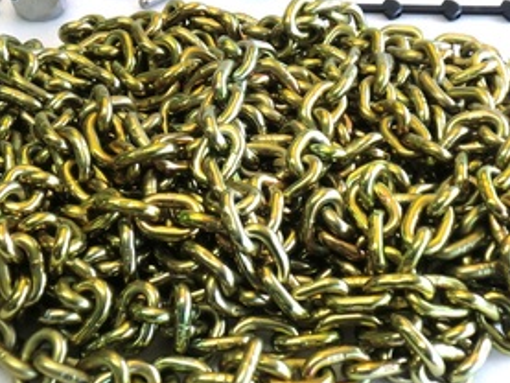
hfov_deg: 26.7
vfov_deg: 20.1
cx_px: 261
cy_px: 145
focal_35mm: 73
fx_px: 1076
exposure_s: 1/60
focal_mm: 7.91
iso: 100
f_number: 3.4
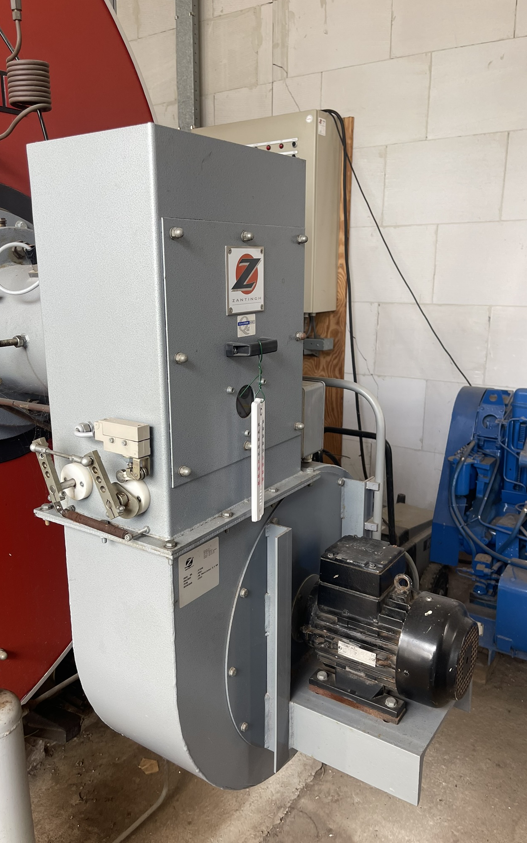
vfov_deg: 68.4
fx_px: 621
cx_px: 244
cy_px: 427
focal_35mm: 27
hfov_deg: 46.0
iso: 100
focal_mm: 5.1
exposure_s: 1/121
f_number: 1.6
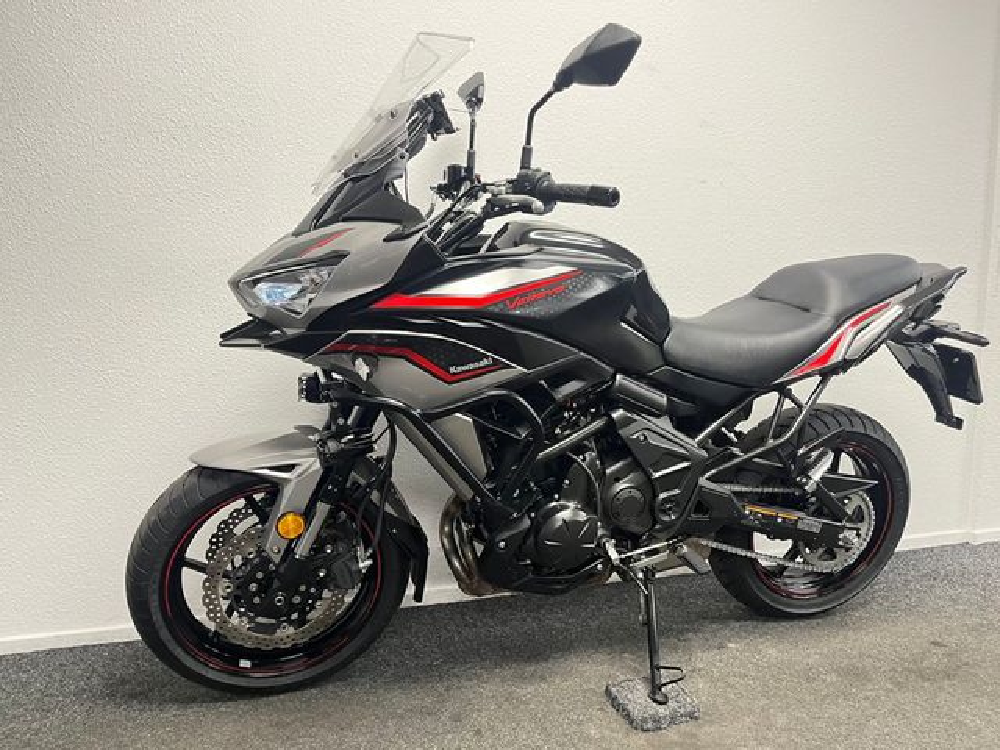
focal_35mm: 26
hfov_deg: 67.3
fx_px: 751
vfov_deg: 53.1
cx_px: 500
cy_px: 375
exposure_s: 1/50
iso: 200
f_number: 1.6
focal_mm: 5.1
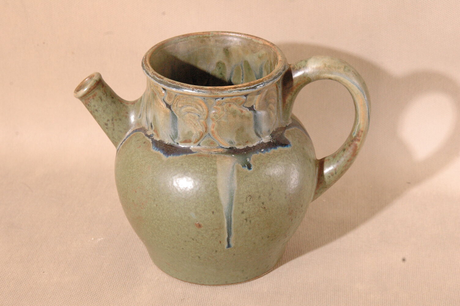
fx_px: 1072
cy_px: 153
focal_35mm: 84
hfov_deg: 24.2
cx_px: 230
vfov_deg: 16.2
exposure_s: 1/125
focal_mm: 56
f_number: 11
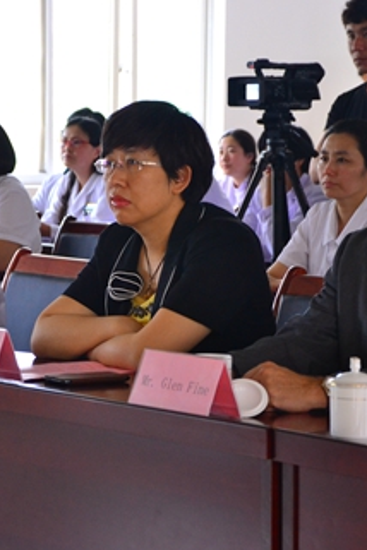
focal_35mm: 145
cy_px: 278
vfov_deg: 14.2
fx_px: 2217
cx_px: 171
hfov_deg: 9.5
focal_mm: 62
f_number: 5.3
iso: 1600
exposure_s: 1/100
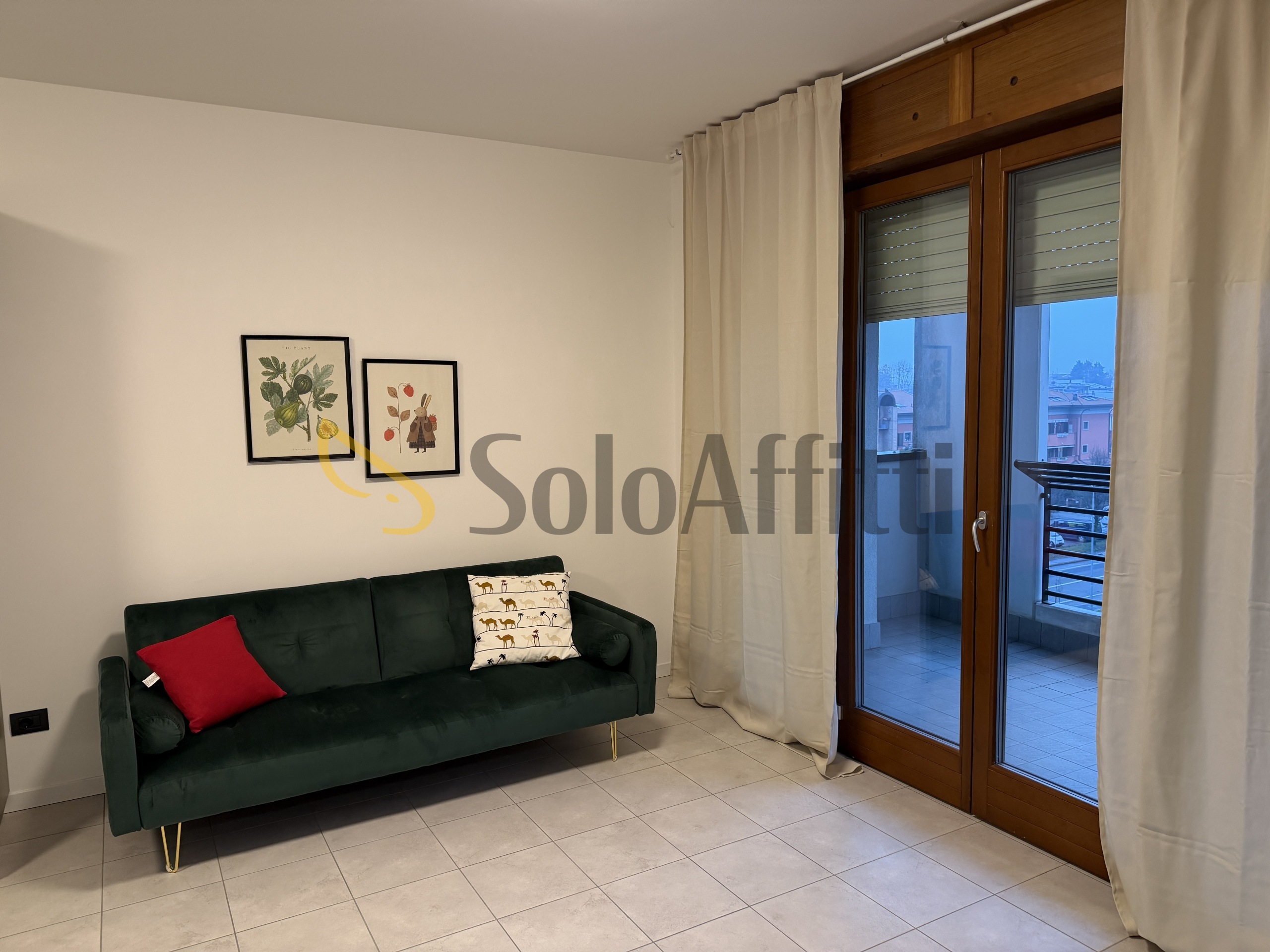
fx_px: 881
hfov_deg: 71.6
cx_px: 635
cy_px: 476
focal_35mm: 24
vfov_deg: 56.8
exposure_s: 1/50
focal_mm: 6.76
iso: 200
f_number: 1.78
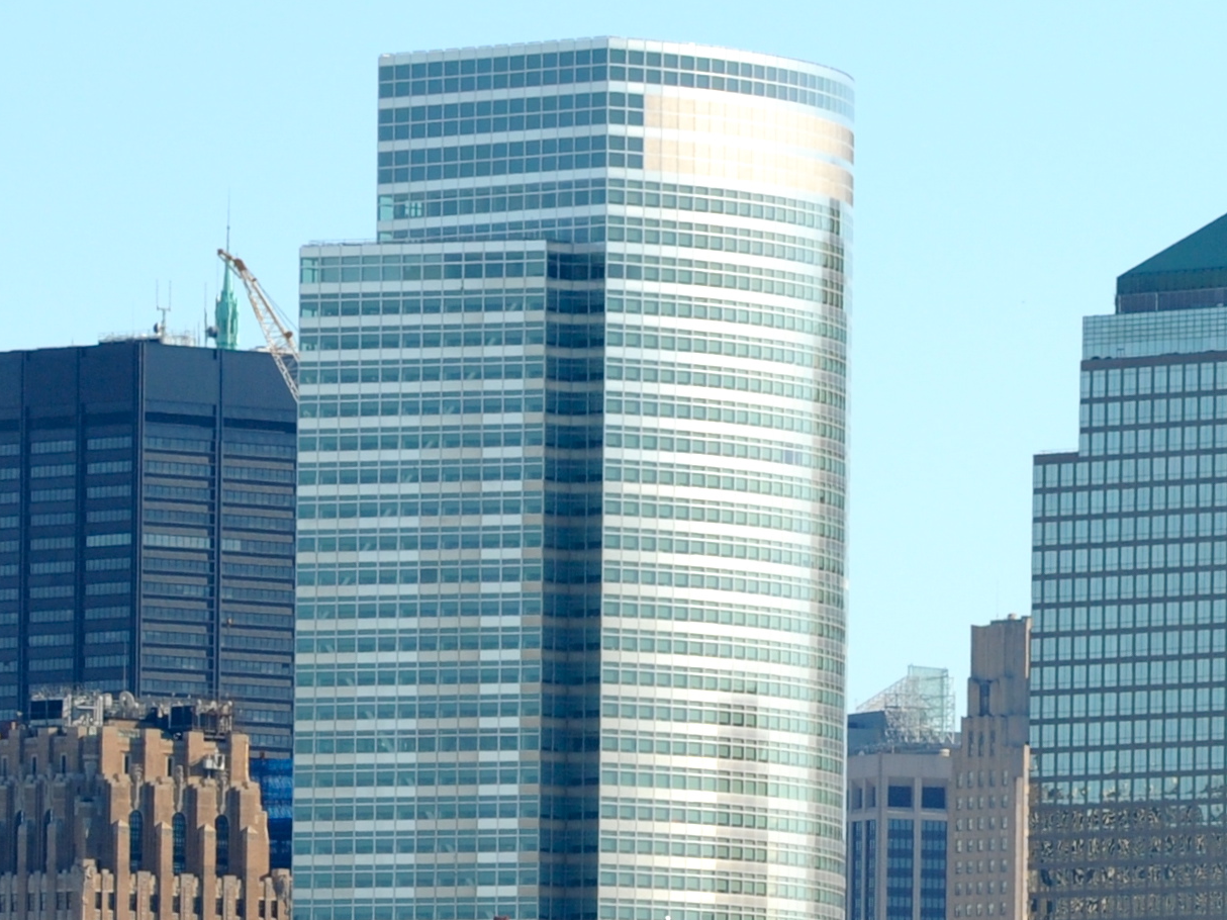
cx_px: 987
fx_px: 19952
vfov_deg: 2.6
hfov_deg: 3.5
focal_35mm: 563
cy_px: 891
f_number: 11
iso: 400
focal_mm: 170
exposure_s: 1/500
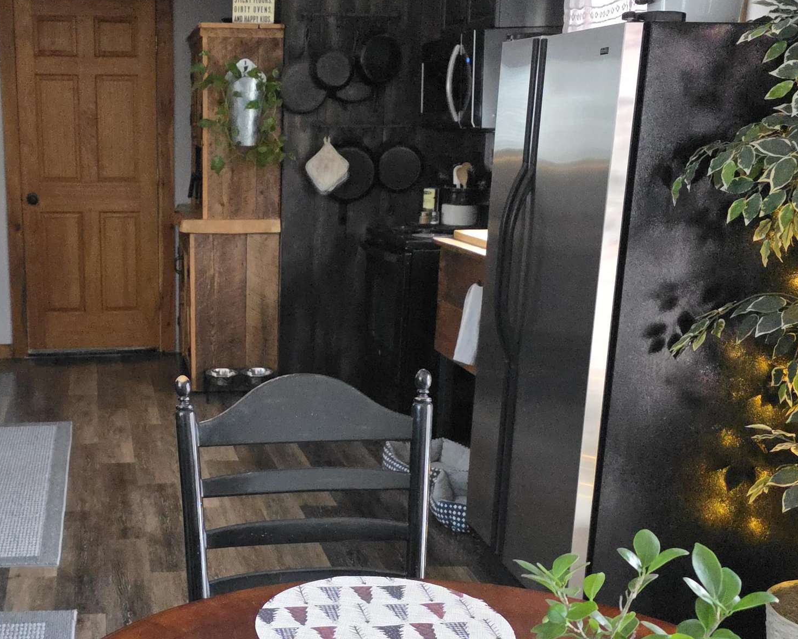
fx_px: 1110
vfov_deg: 31.8
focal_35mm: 47
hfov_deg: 38.6
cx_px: 211
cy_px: 430
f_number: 1.7
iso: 1600
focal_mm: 6.3
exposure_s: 1/120
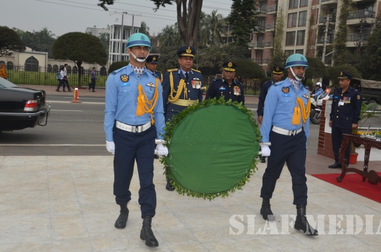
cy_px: 118
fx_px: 401
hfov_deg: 50.8
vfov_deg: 34.9
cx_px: 200
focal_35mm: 38
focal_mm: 22
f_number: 7.1
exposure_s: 1/200
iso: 100
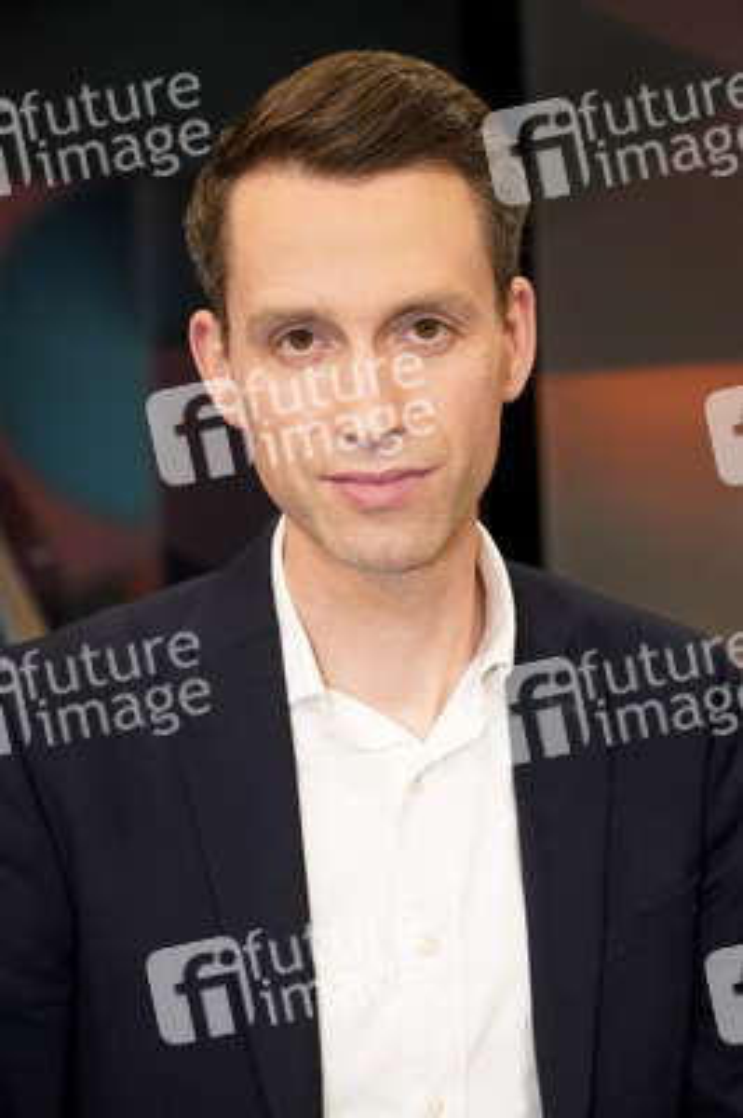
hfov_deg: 20.3
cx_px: 372
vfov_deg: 30.1
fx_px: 2078
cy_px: 559
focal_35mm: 67
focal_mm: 67
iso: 2000
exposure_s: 1/125
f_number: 5.6
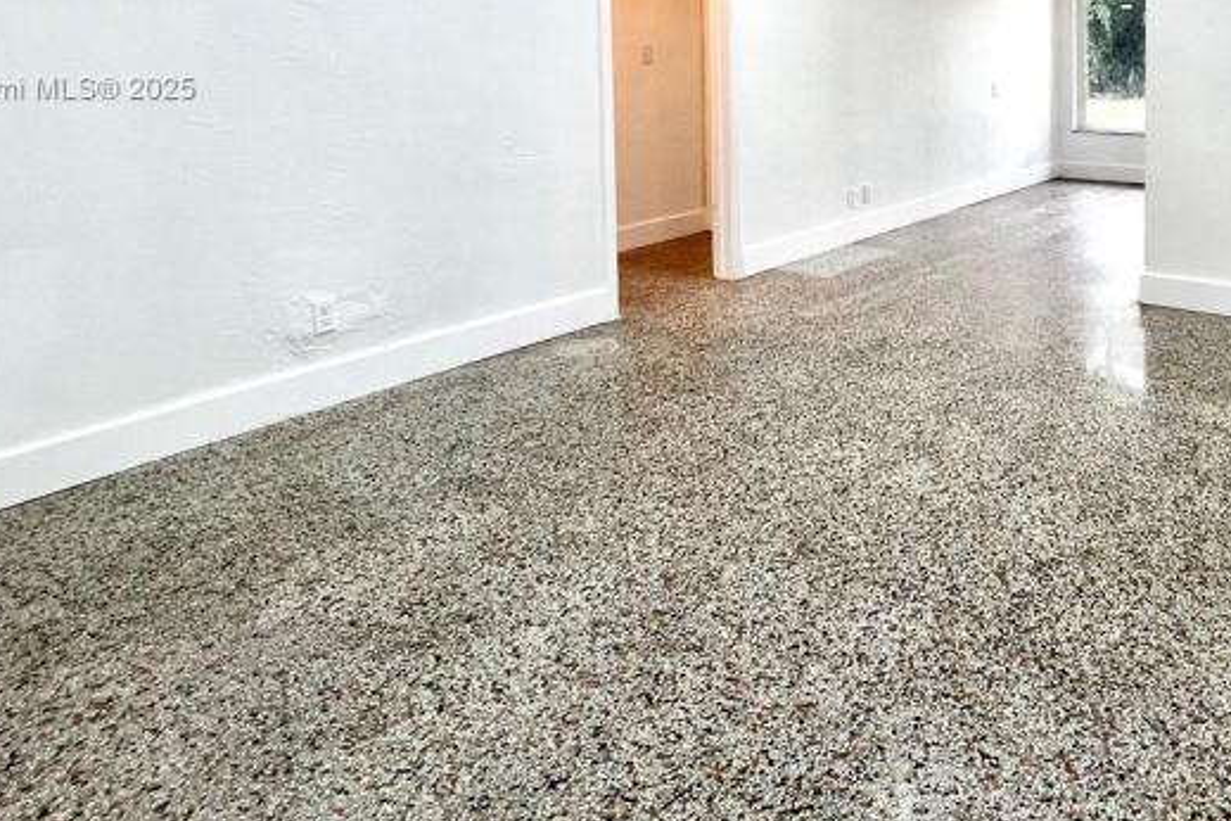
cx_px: 878
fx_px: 855
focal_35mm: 25
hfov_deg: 68.2
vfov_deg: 46.5
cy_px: 90
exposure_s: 1/120
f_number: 1.8
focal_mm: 1.57
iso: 100
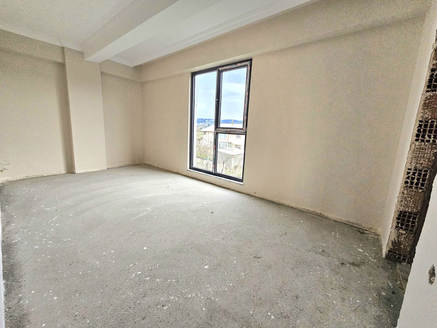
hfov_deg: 106.2
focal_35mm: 13
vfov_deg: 89.9
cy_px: 164
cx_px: 218
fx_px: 164
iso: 160
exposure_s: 1/192
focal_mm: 2.2
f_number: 2.2
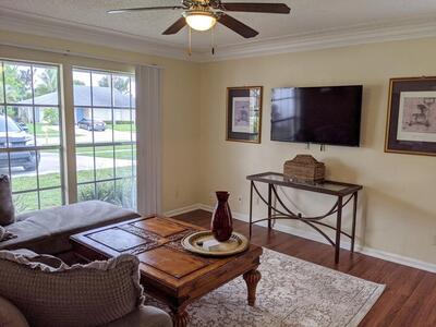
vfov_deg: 51.4
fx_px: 340
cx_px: 218
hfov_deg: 65.3
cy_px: 164
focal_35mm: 27
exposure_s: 1/191
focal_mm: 4.44
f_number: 1.8
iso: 45
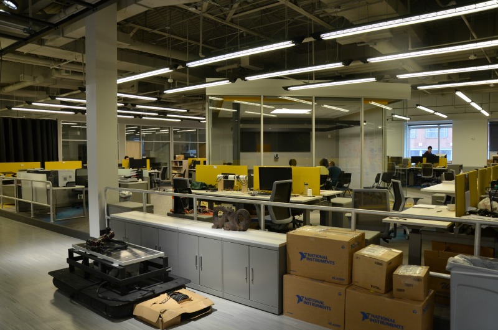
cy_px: 165
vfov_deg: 47.7
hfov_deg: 67.5
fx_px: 373
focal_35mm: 27
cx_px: 249
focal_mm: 18
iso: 500
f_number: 5.6
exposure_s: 1/40
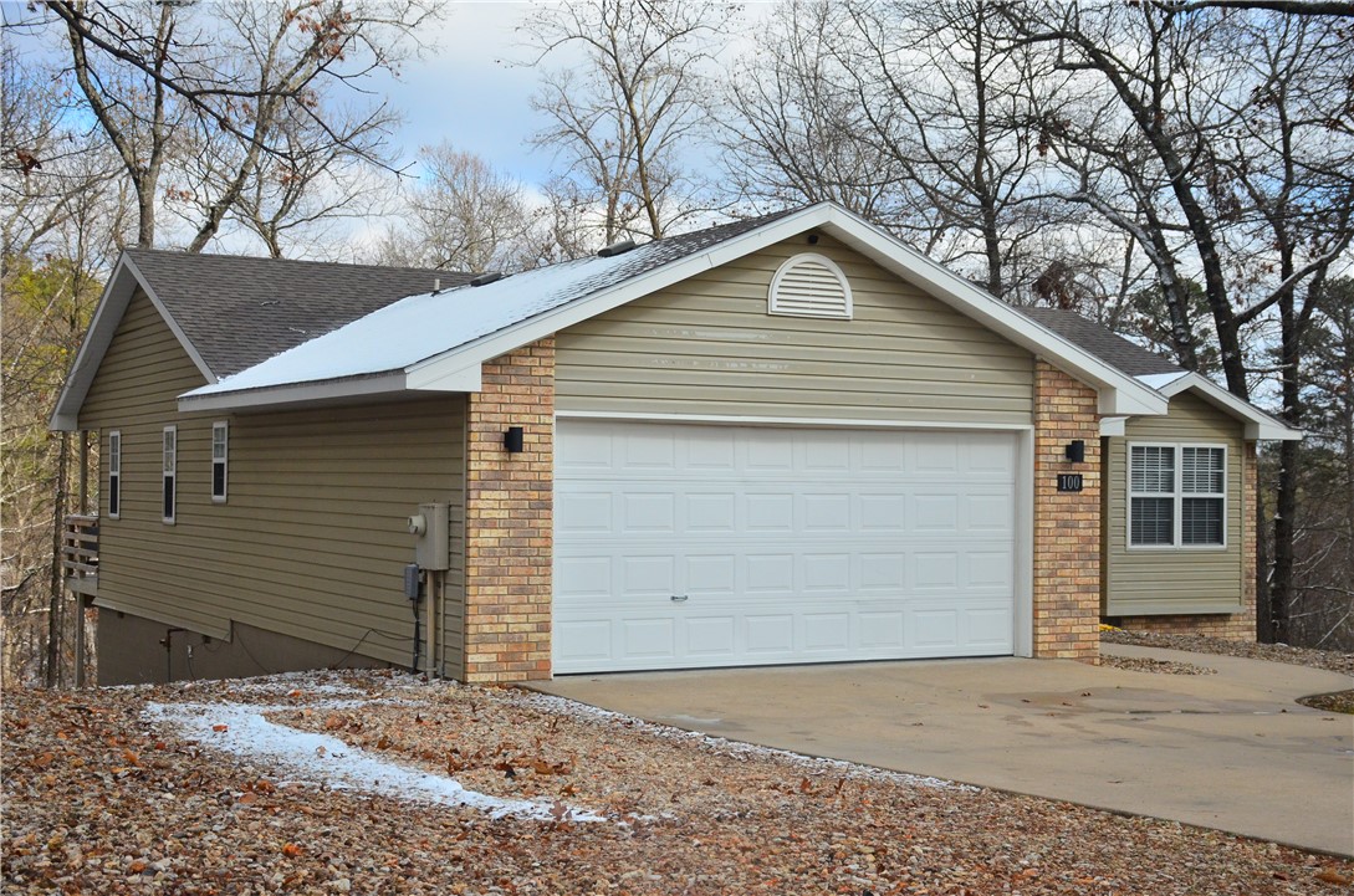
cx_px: 677
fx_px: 1914
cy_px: 448
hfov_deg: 39.0
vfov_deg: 26.4
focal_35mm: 51
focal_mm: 34
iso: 800
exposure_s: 1/1600
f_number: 4.2
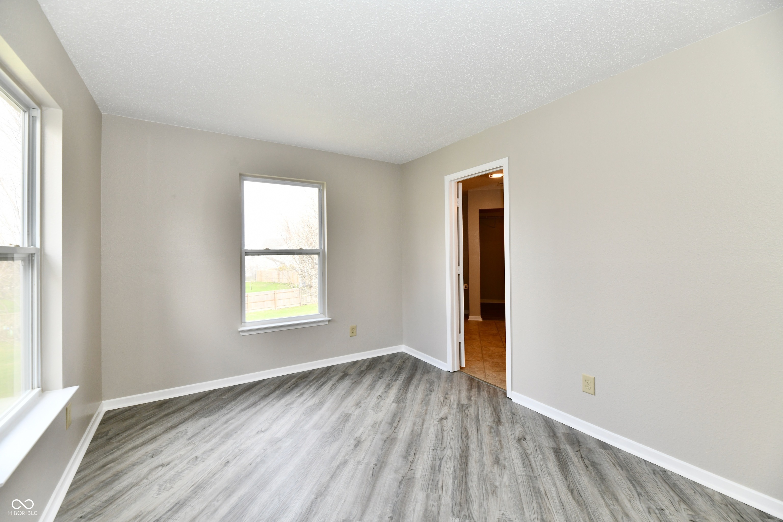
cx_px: 392
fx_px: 304
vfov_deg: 81.2
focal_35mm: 14
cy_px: 261
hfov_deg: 104.3
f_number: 6.3
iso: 640
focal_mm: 14
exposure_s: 1/160
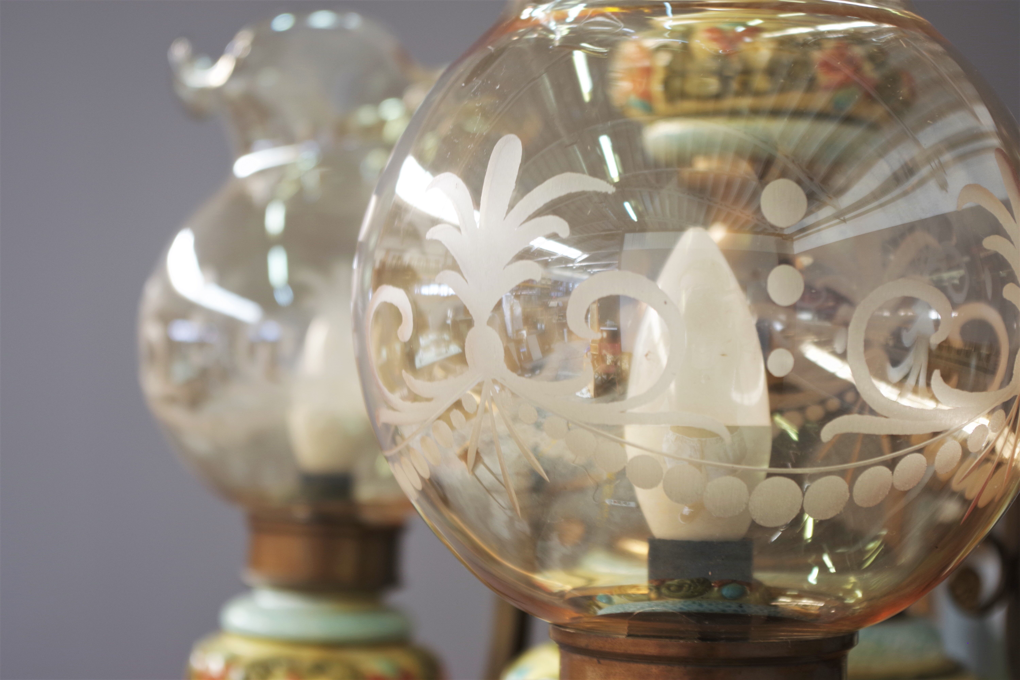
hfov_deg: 28.1
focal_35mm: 72
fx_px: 2040
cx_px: 510
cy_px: 340
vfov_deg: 18.9
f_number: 5.6
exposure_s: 1/13
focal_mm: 47.5
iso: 100
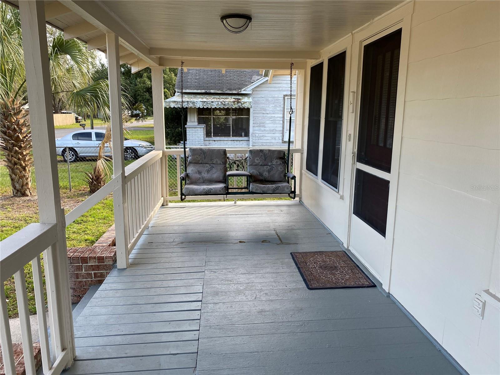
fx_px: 376
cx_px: 250
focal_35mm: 26
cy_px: 188
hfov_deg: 67.3
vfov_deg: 53.1
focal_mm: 4.25
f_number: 1.8
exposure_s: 1/189
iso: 32
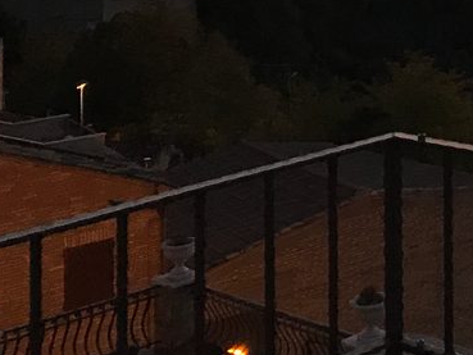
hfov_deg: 19.1
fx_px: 1244
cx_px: 691
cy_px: -181
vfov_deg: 15.0
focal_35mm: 91
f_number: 1.8
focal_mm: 3.99
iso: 40
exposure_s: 1/25
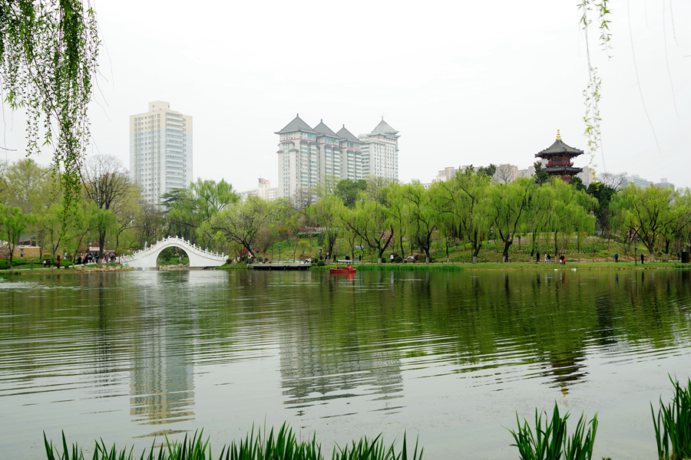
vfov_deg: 35.1
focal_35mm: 38
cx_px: 346
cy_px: 230
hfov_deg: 50.7
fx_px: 729
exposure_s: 1/125
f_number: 4.5
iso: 100
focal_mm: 38
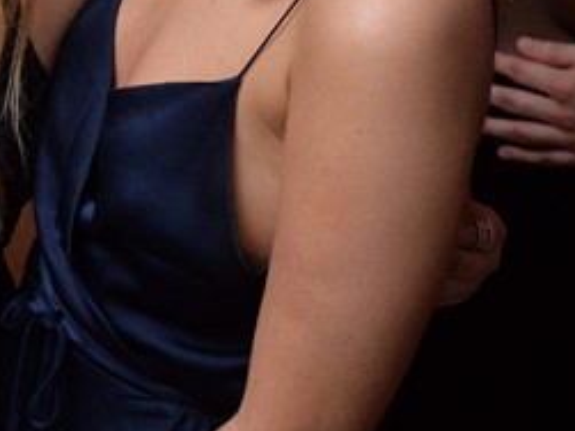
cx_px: -119
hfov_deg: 14.3
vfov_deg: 10.7
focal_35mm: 134
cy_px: -180
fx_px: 2225
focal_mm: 35
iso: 2000
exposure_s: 1/50
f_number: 4.5
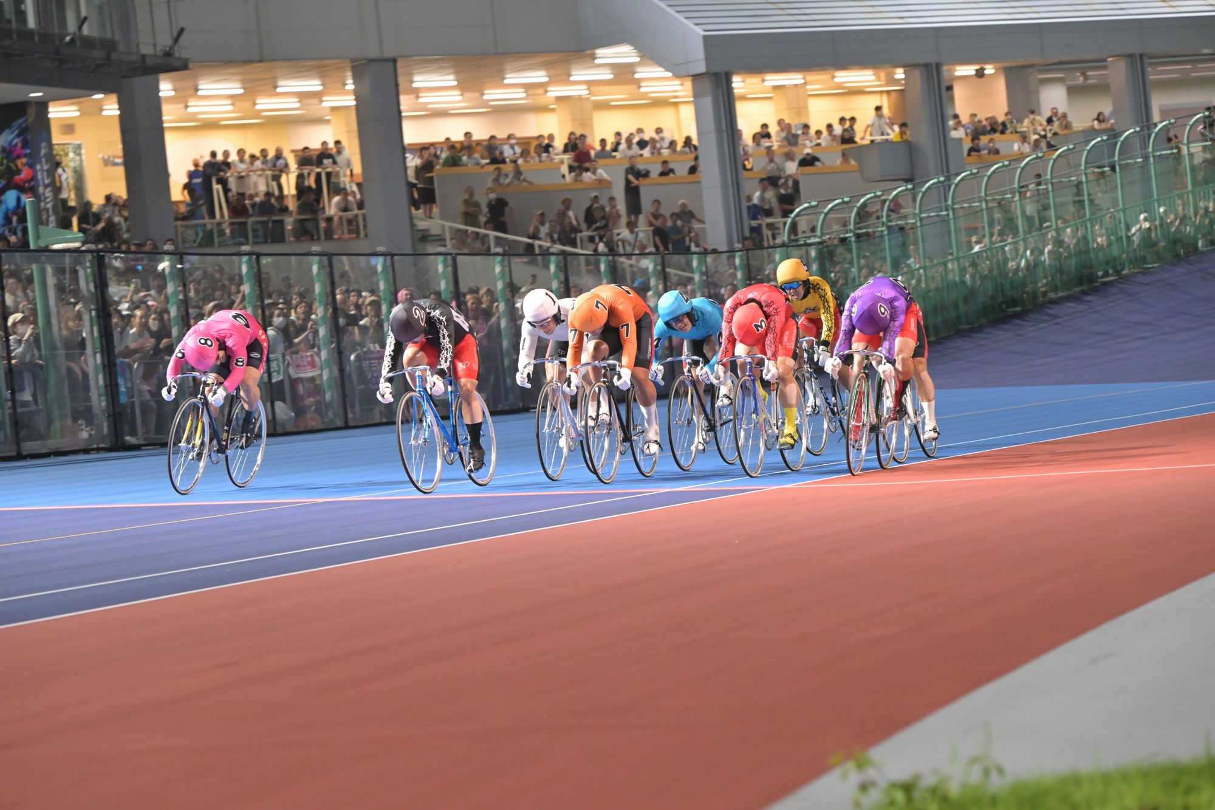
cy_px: 405
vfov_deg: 11.2
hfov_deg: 16.8
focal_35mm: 122
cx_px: 608
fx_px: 4117
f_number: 5.6
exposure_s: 1/400
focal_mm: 122
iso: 3200
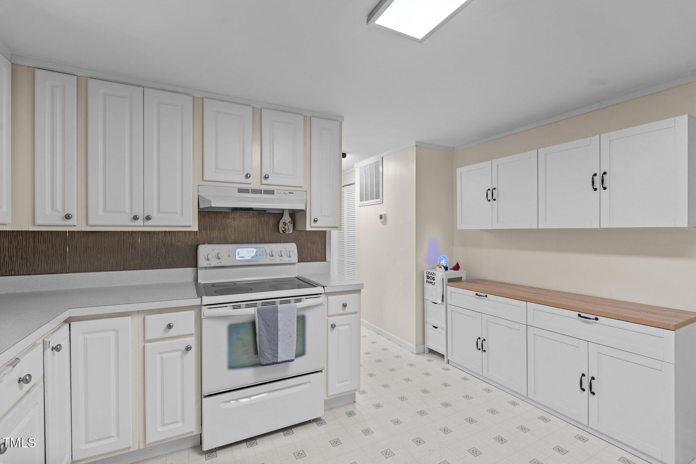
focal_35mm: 16
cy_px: 232
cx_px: 348
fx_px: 309
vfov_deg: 73.8
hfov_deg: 96.7
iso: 400
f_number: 8
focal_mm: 16
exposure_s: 1/5
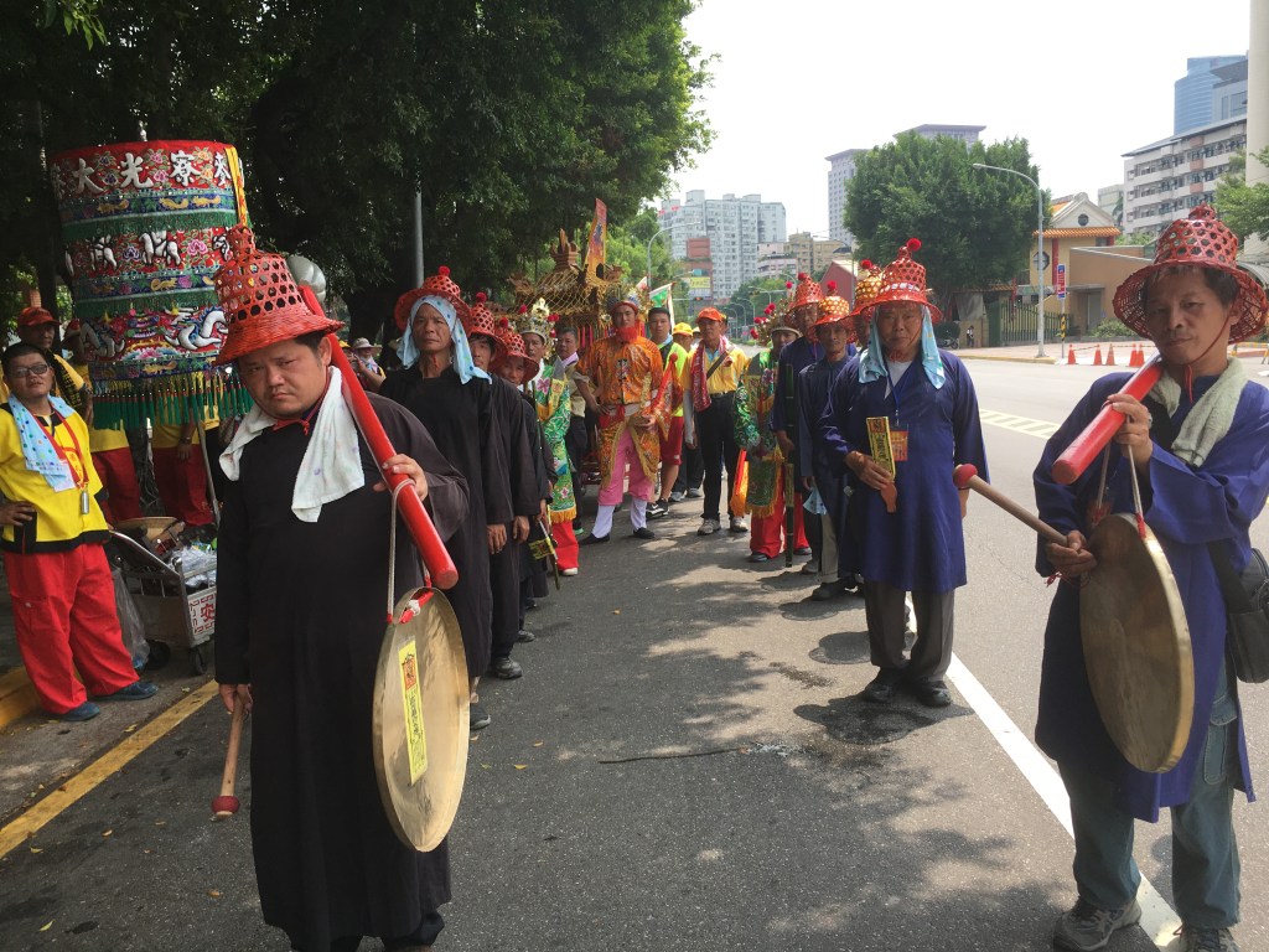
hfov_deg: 61.7
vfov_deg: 48.2
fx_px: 1063
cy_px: 476
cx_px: 634
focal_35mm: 29
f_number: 2.2
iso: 25
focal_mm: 4.15
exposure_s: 1/601
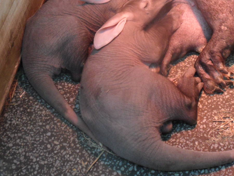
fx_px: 602
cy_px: 23
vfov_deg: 16.4
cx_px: 175
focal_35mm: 89
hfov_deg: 21.8
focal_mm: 8.2
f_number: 3.8
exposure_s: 1/10
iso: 200
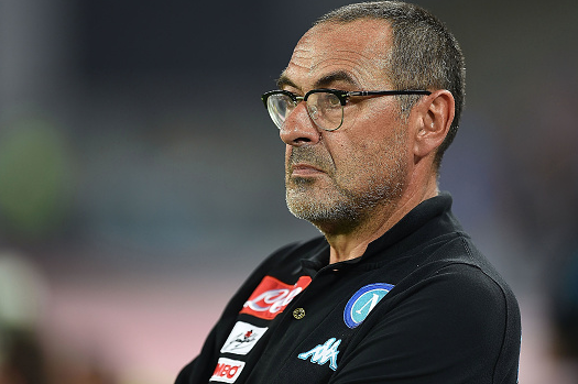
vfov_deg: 3.0
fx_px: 7266
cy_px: 170
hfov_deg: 4.6
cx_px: 288
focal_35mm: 453
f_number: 2.8
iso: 1000
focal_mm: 400
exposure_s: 1/320
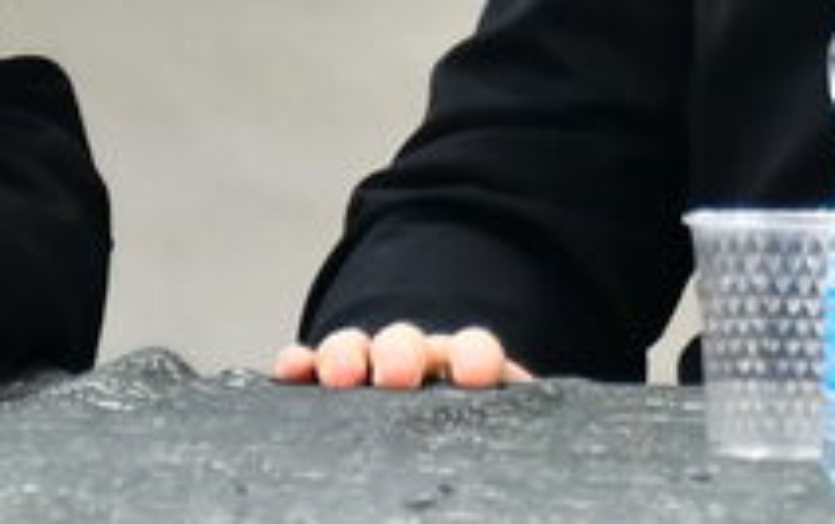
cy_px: -621
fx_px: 30640
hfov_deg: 1.6
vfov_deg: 1.0
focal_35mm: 1345
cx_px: 1115
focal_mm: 200
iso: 3200
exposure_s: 1/125
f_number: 5.6
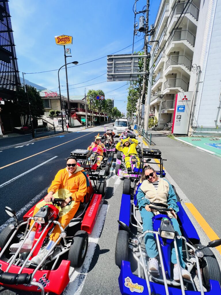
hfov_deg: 89.9
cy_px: 148
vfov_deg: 106.2
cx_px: 110
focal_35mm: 13
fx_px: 111
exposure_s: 1/867
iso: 32
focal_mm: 1.57
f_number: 1.8
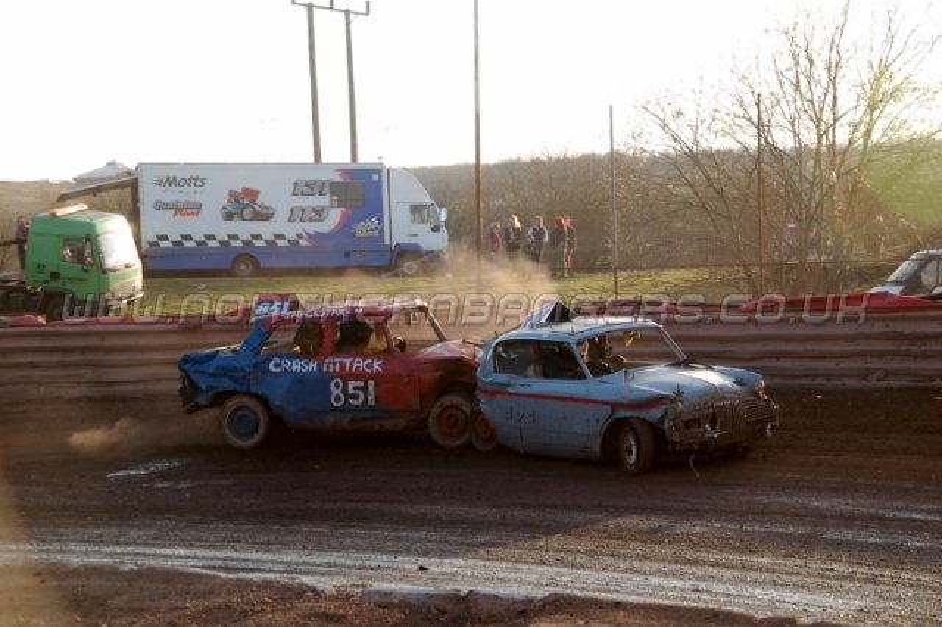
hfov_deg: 20.9
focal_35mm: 98
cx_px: 471
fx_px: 2550
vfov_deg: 14.0
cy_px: 314
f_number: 5.3
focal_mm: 65
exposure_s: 1/500
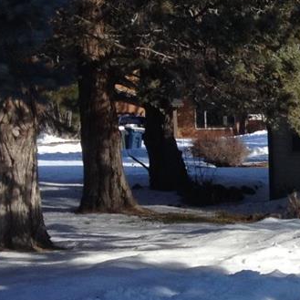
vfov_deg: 12.4
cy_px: 221
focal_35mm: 141
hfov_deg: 11.3
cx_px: 584
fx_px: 1383
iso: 50
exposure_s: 1/1042
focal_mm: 4.28
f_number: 2.4
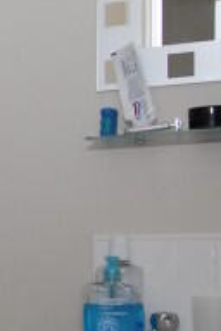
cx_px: -293
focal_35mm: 112
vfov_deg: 18.1
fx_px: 1031
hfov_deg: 10.6
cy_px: 255
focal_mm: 14
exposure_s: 1/30
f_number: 9
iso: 640
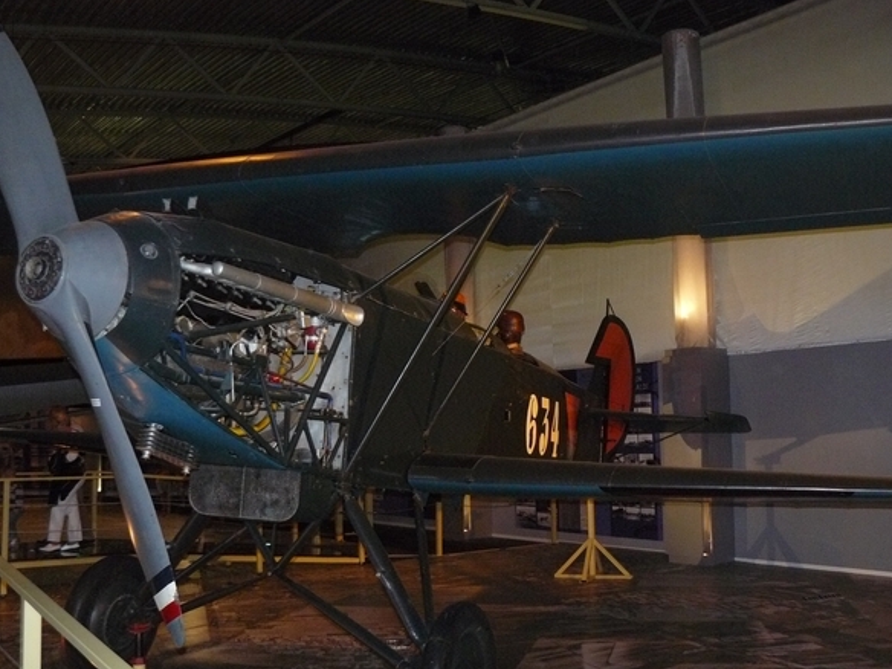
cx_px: 452
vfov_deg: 38.7
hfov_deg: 50.1
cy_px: 328
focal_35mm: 37
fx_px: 953
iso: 400
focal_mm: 6
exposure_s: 1/30
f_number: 2.8
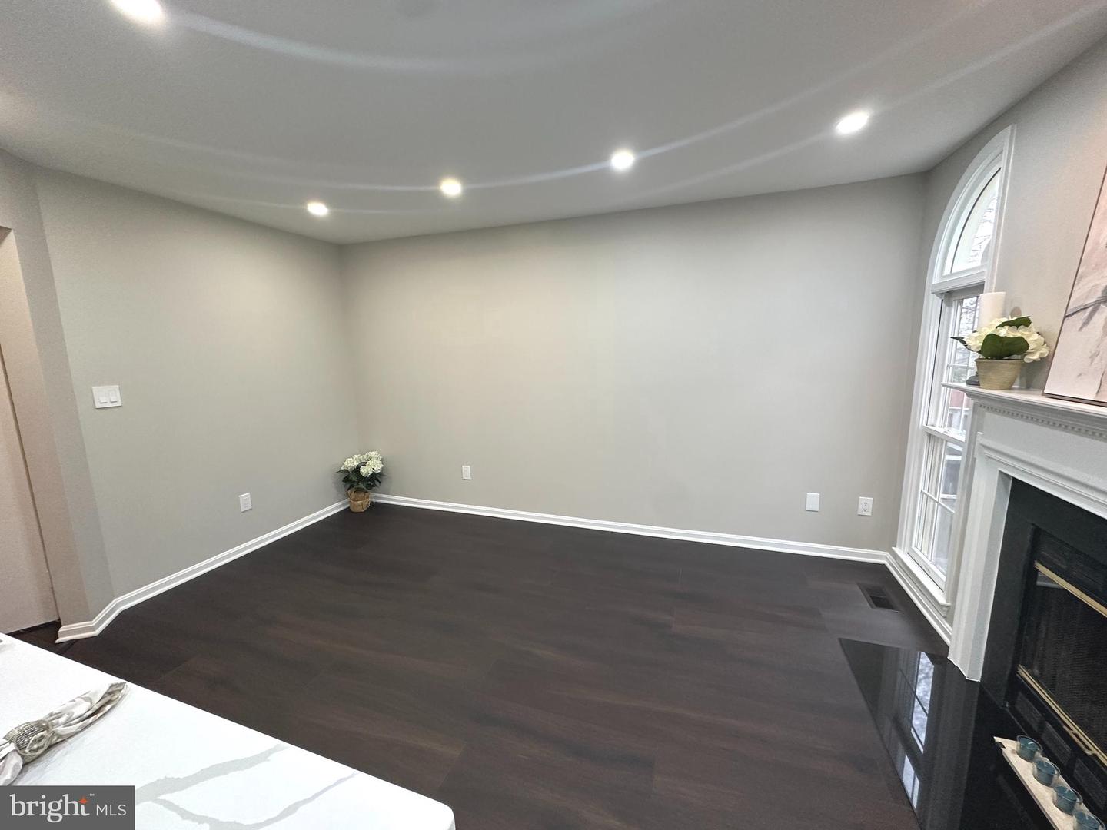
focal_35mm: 14
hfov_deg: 102.1
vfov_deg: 85.7
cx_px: 554
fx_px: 448
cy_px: 415
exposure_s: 1/120
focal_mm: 2.22
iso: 250
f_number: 2.2
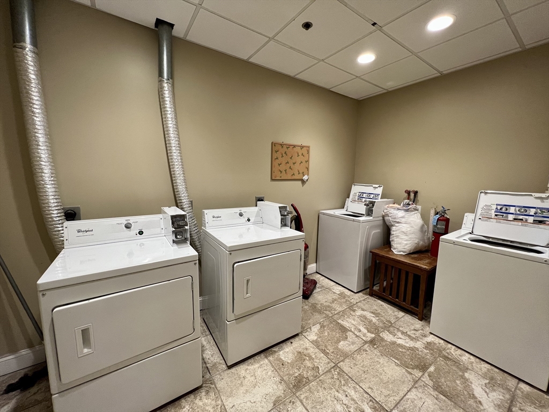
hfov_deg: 106.2
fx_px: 206
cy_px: 206
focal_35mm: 13
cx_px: 274
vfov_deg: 89.9
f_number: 1.8
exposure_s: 1/60
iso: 160
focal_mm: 1.57
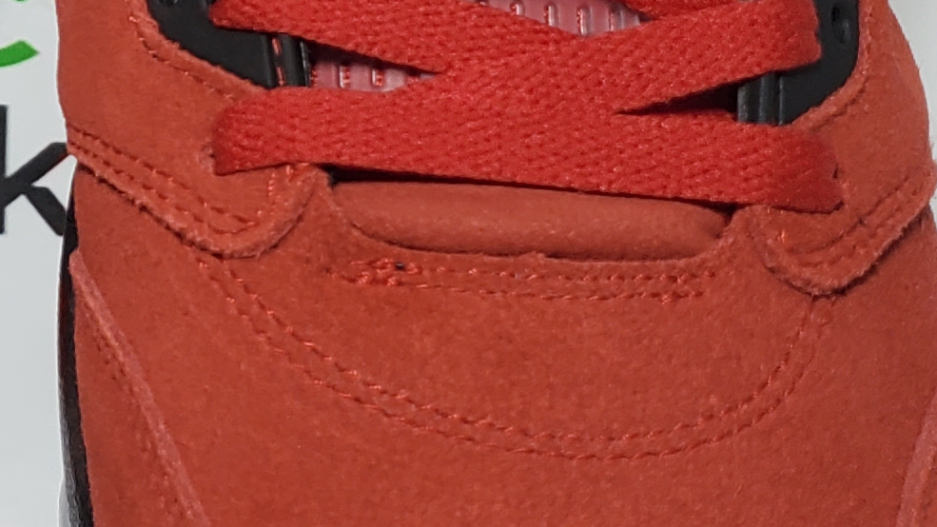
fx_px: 2882
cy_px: -120
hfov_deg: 18.1
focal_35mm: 116
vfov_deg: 10.3
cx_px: 37
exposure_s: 1/431
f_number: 1.5
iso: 50
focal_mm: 4.3
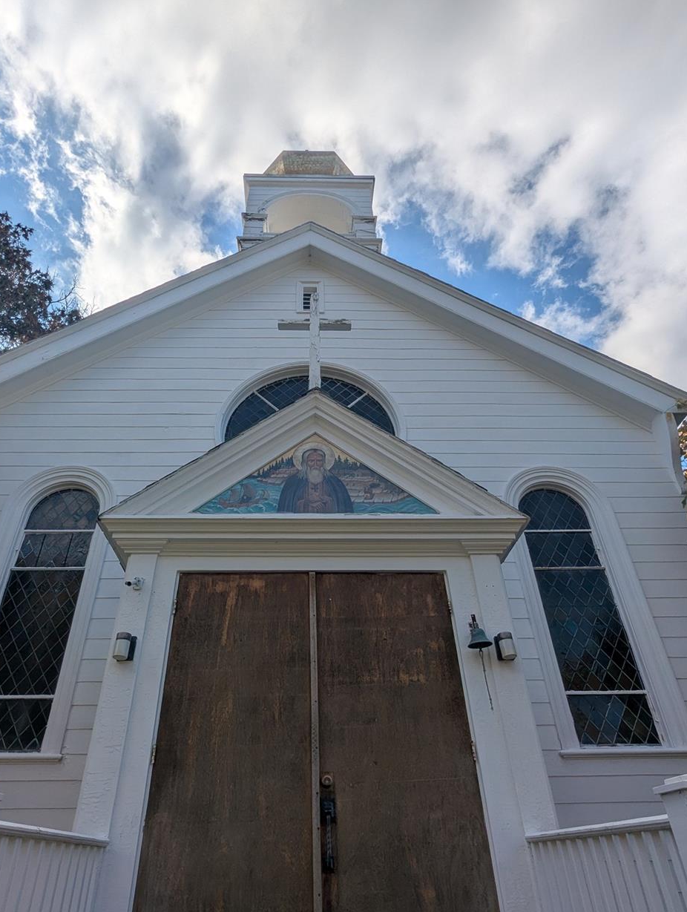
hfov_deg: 66.1
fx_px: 528
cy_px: 522
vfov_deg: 81.1
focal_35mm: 20
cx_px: 324
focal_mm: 2.35
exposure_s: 1/3571
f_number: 2.2
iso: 52
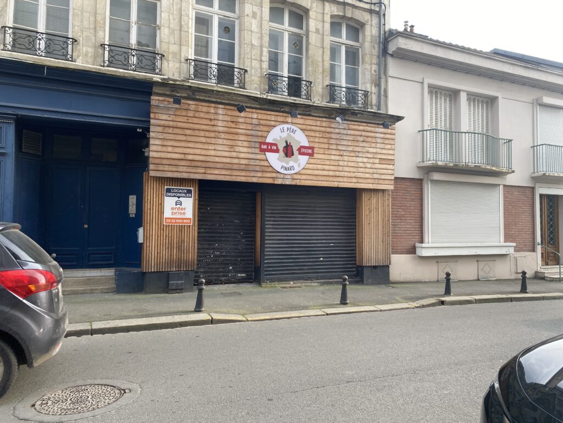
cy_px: 212
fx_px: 423
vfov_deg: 53.1
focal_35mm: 26
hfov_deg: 67.3
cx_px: 282
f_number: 1.8
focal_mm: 4.25
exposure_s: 1/346
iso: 32
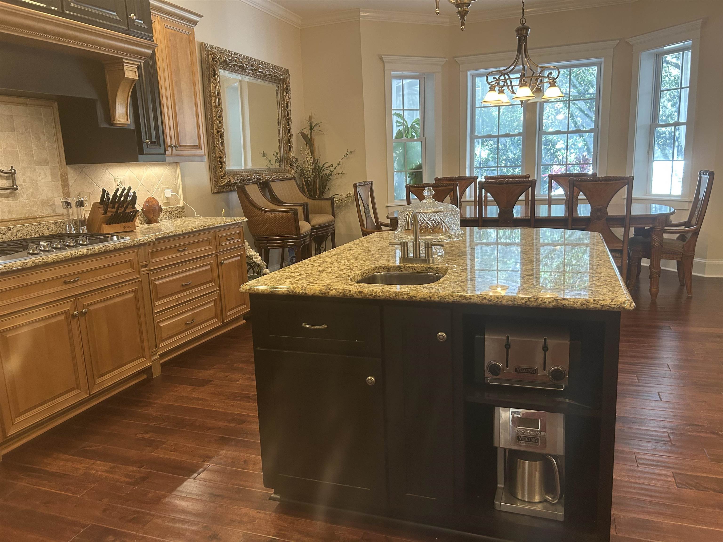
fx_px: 543
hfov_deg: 67.3
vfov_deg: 53.1
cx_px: 362
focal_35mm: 26
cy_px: 271
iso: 200
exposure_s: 1/60
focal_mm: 5.7
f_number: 1.5
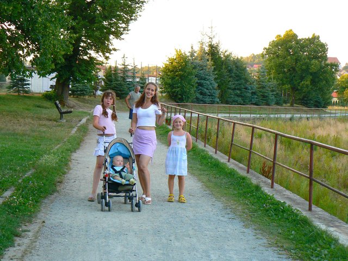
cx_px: 174
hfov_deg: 29.0
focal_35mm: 67
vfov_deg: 21.9
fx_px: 674
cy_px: 130
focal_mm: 11.2
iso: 80
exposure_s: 1/60
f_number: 3.2
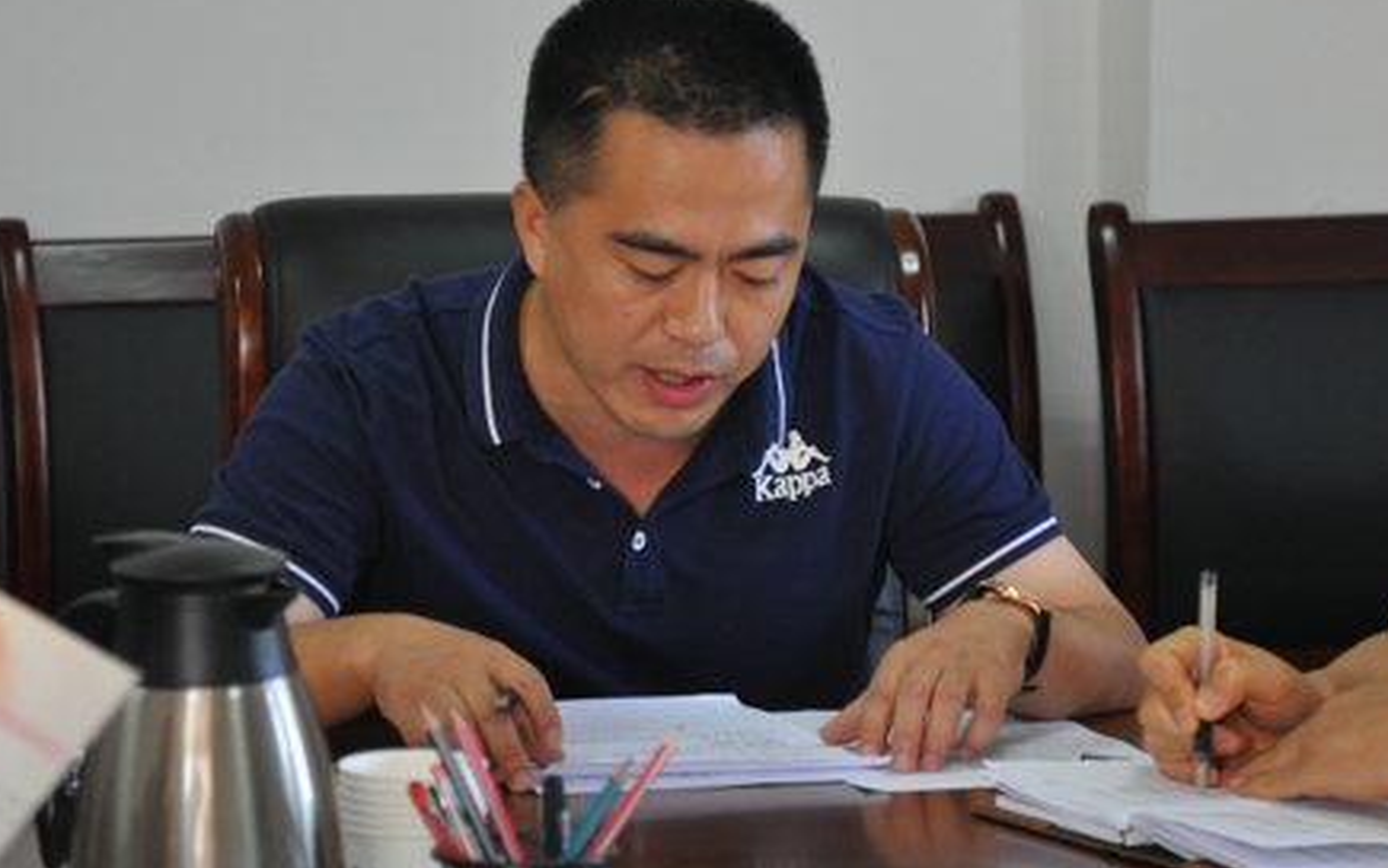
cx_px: 673
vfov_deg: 6.5
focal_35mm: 203
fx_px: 7666
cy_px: 385
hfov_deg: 10.3
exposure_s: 1/30
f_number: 5.6
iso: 1000
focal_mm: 105
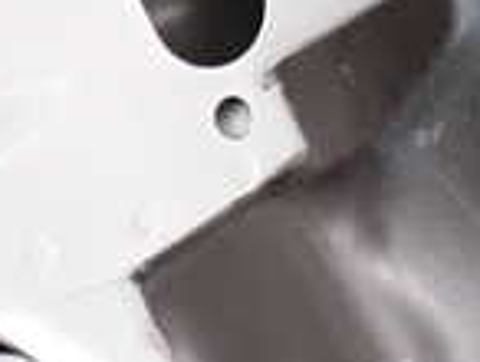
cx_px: 473
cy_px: -165
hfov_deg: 15.7
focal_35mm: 123
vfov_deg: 11.6
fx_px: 1708
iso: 320
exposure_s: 1/30
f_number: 2.3
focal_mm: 5.4
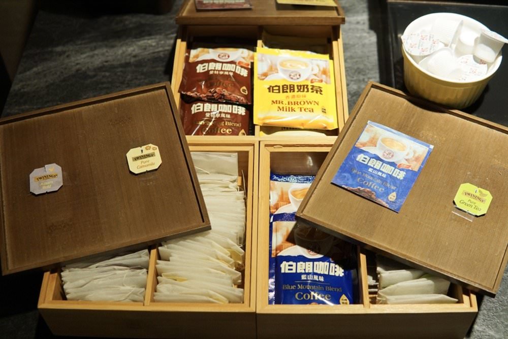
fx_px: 635
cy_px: 170
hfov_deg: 43.6
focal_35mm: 45
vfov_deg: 29.9
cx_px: 254
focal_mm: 30
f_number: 4
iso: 1000
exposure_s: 1/160
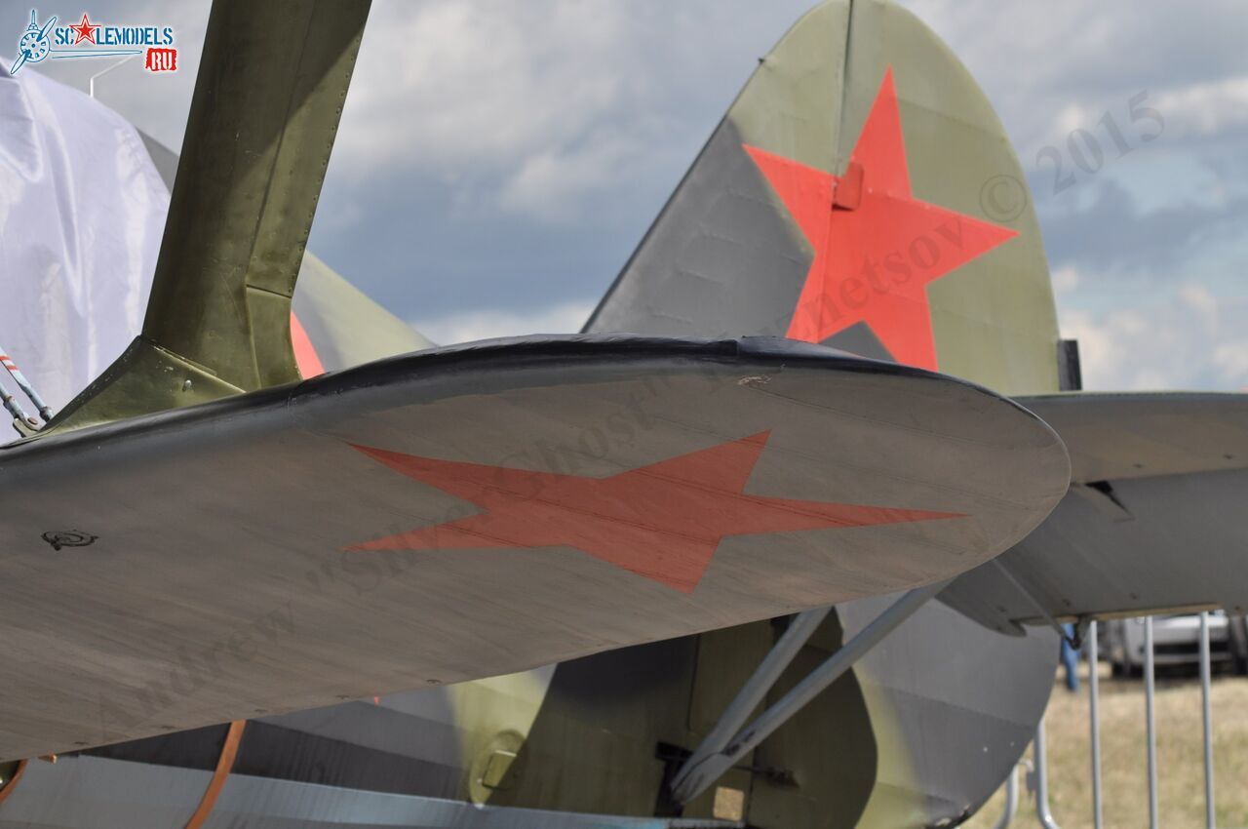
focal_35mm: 165
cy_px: 414
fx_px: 5713
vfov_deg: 8.3
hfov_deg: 12.5
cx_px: 624
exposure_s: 1/500
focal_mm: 110
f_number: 8
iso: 200
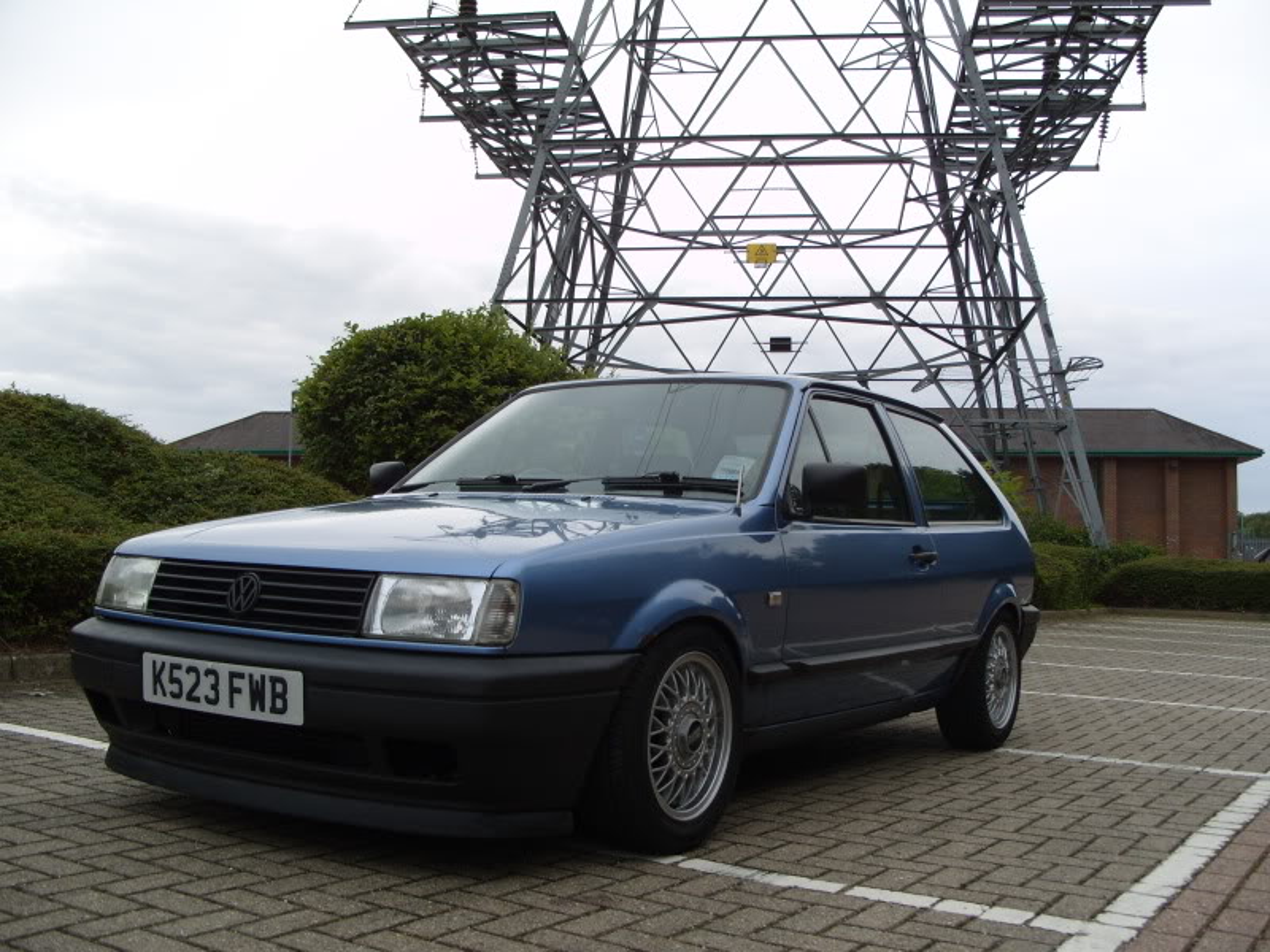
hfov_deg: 52.6
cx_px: 635
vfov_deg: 40.7
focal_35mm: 35
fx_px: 1284
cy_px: 476
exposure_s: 1/90
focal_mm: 7.8
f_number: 3.4
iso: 80
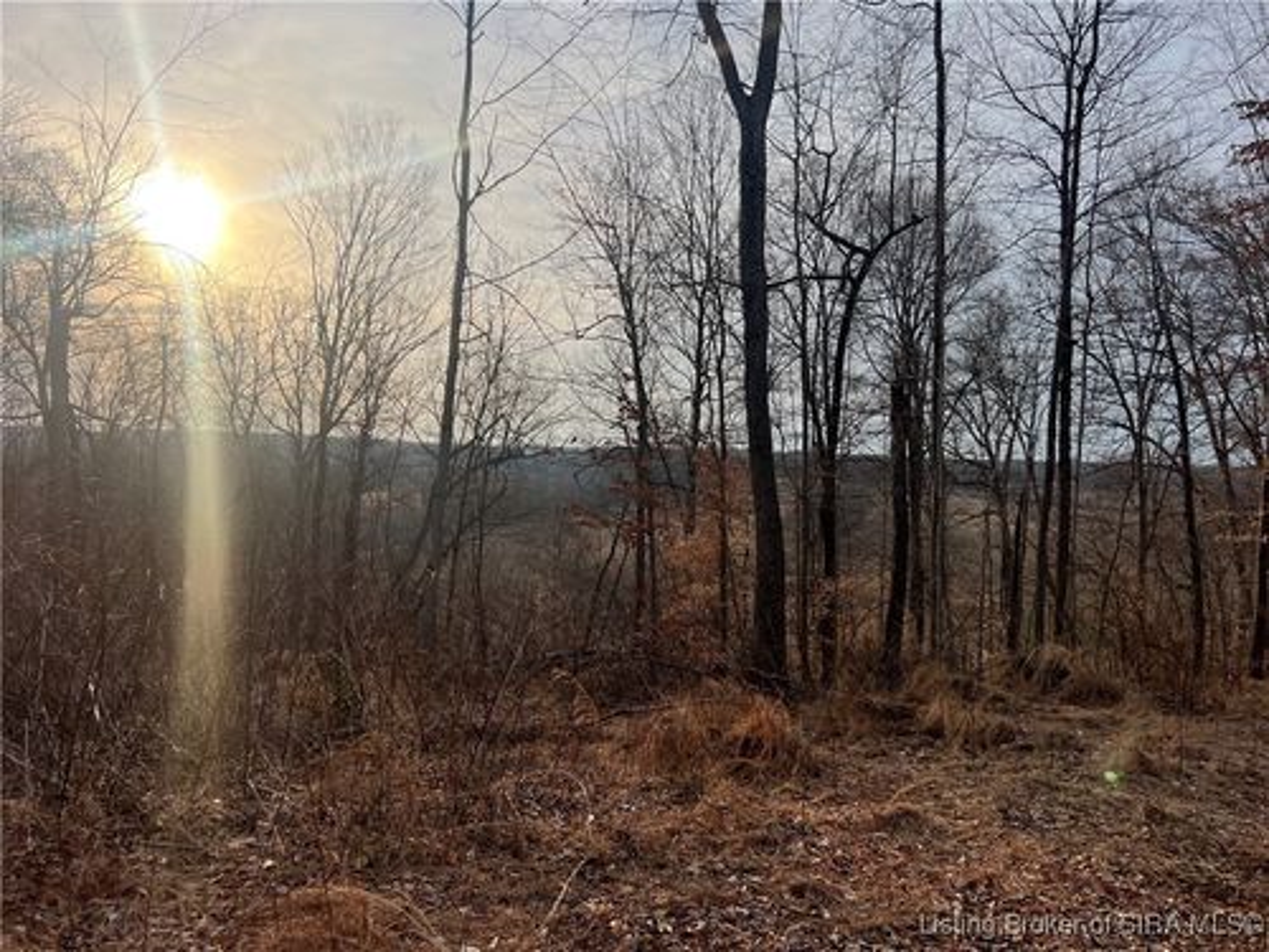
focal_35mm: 26
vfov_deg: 53.1
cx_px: 634
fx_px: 953
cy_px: 476
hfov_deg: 67.3
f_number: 1.5
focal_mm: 5.7
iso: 50
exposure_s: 1/5076
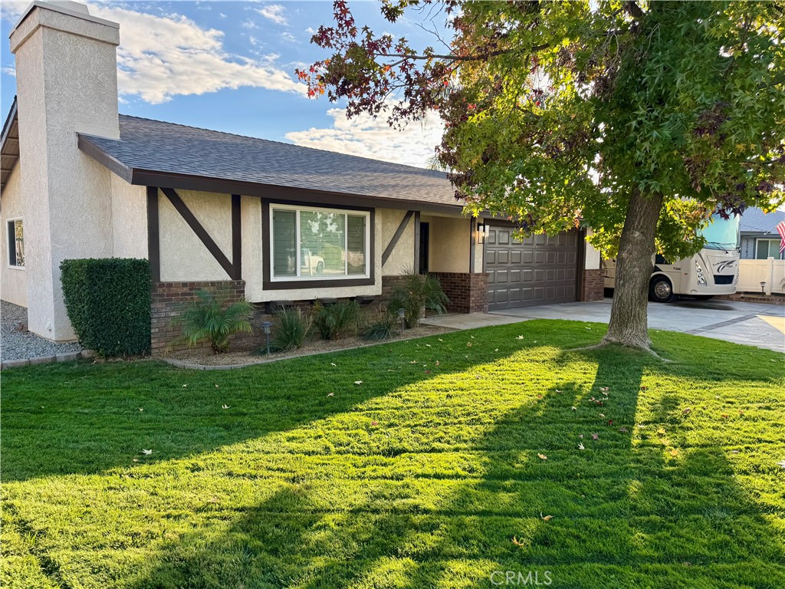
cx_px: 392
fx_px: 544
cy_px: 294
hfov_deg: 71.6
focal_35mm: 24
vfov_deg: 56.8
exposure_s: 1/739
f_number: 1.78
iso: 80
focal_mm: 6.76
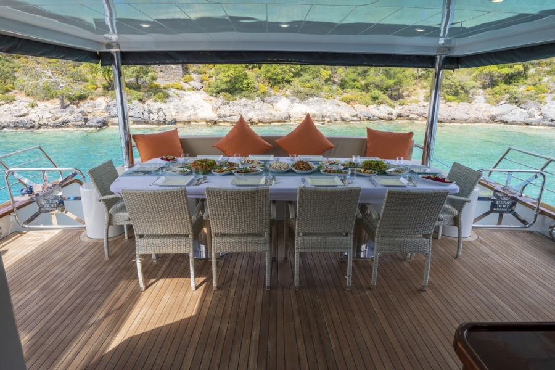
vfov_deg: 59.5
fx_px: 324
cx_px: 278
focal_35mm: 21
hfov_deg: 81.2
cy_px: 185
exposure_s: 1/250
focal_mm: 14
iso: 100
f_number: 5
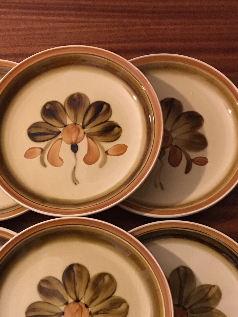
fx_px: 477
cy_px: 250
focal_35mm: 52
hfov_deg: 27.9
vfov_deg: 35.7
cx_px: 80
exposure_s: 1/17
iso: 400
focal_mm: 4.15
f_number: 2.2
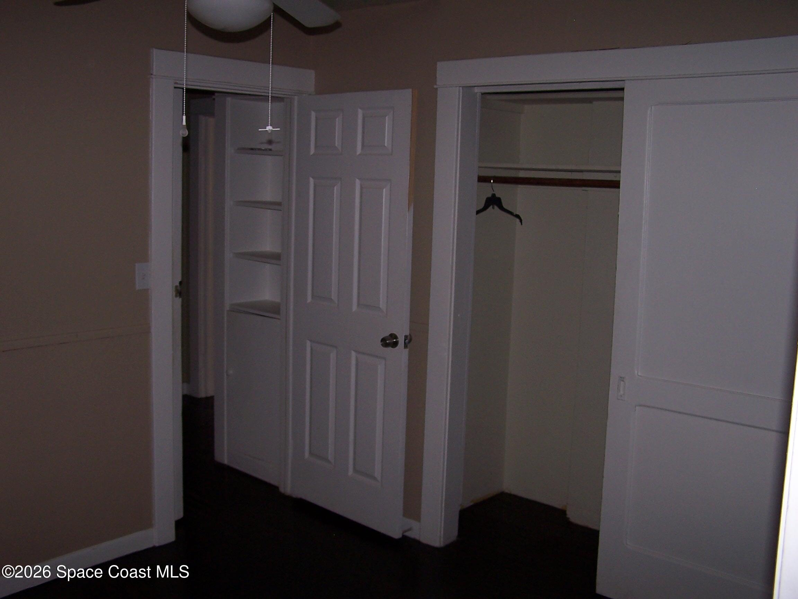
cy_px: 300
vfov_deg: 37.7
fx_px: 876
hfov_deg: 49.0
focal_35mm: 38
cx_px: 399
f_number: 2.8
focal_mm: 6.3
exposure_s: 1/60
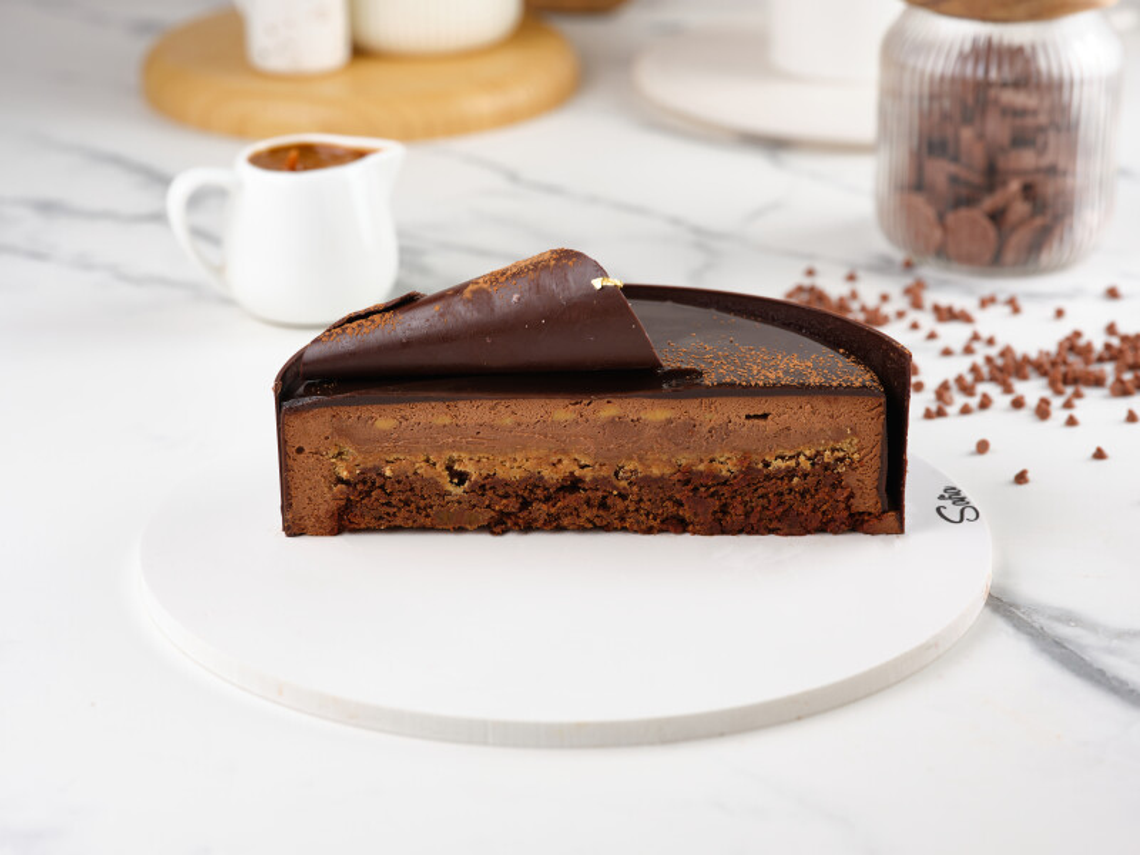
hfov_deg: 20.7
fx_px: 3129
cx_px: 570
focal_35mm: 95
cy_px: 428
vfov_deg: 15.6
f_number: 8
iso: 125
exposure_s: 1/125
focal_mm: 120
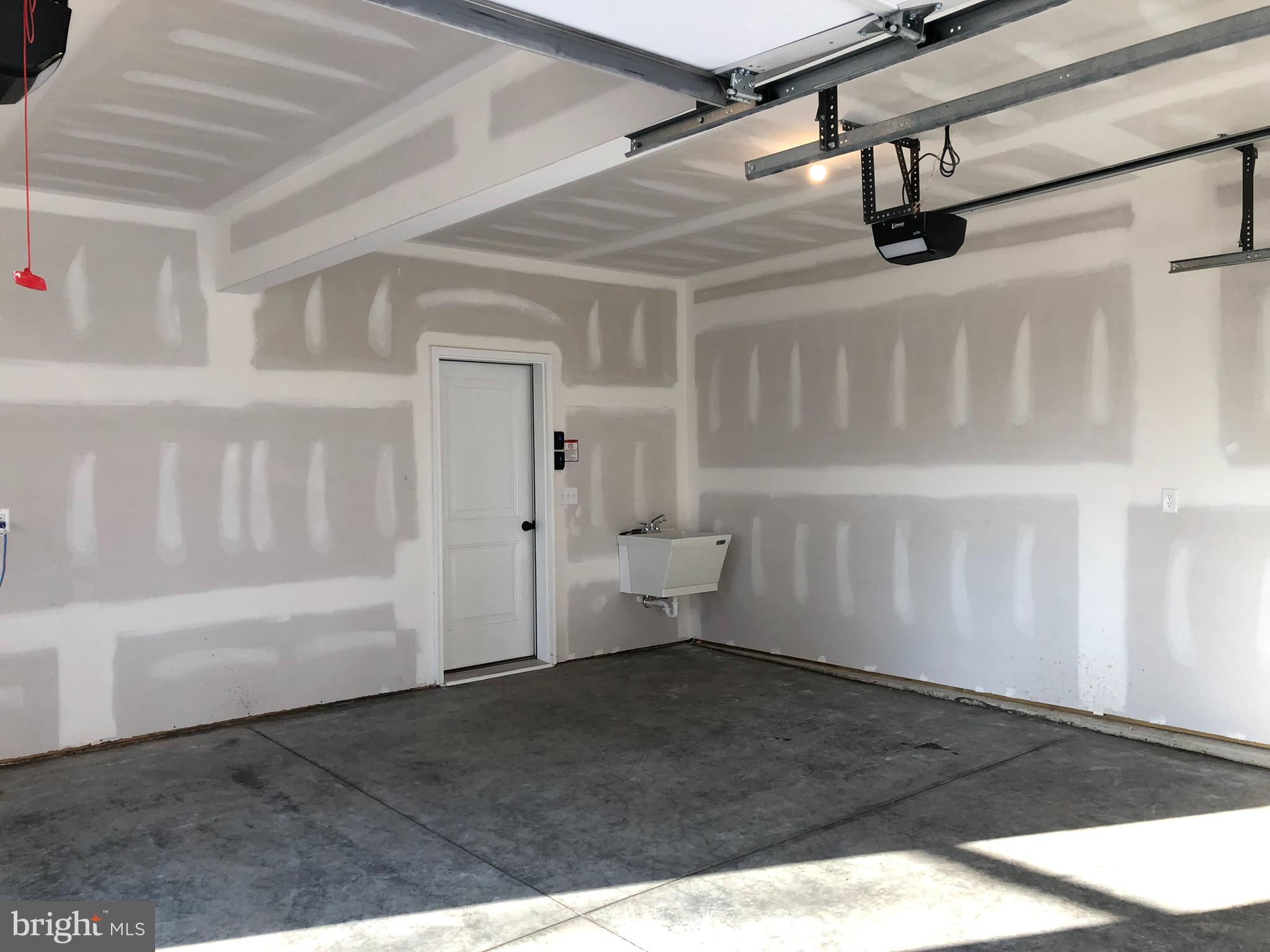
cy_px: 476
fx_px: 1027
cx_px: 635
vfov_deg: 49.7
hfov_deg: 63.4
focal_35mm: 28
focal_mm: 4
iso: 50
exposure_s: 1/120
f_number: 1.8
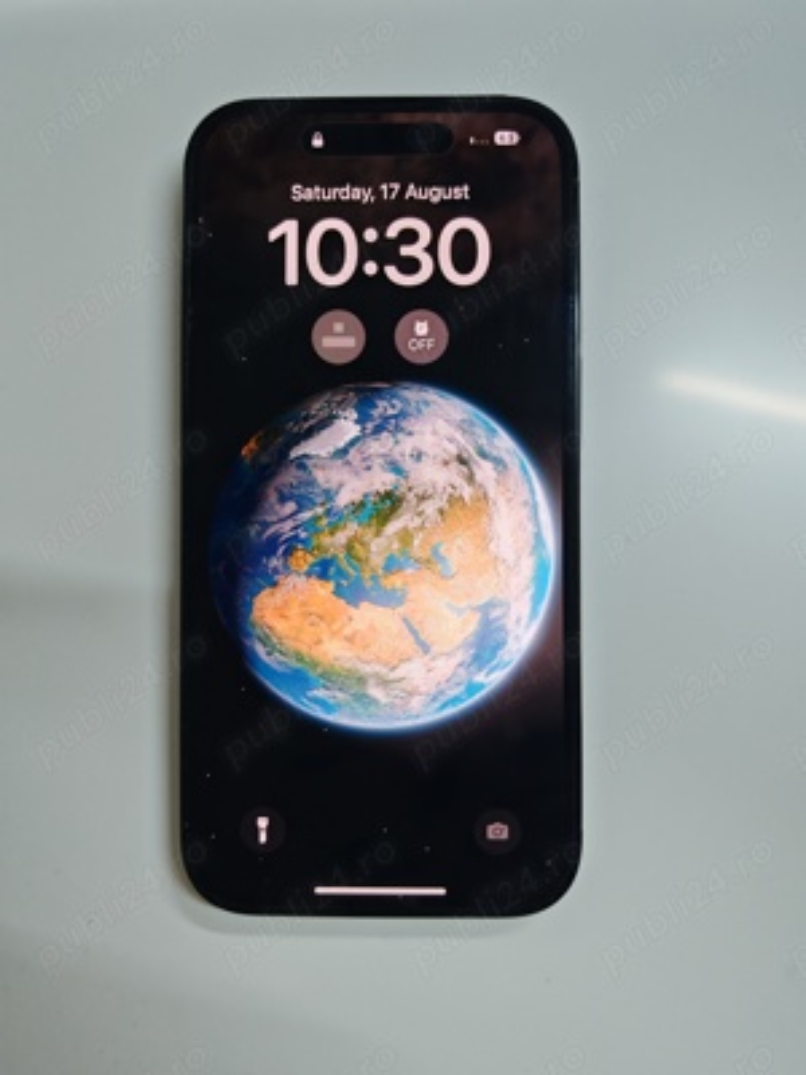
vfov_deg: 65.3
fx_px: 838
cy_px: 538
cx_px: 403
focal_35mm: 27
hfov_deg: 51.4
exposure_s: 1/90
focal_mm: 6.83
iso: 400
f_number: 2
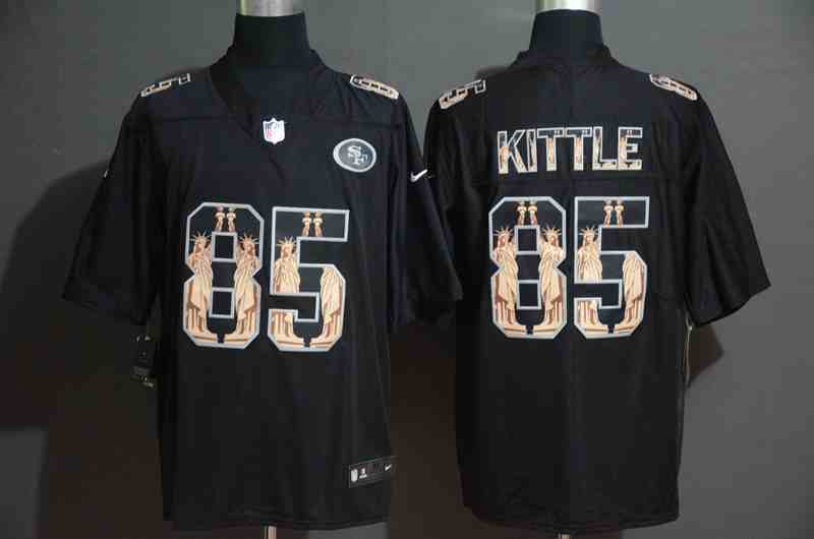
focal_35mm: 90
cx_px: 407
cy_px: 270
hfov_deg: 22.7
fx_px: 2031
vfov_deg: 15.1
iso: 4000
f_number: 5
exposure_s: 1/15
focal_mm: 60
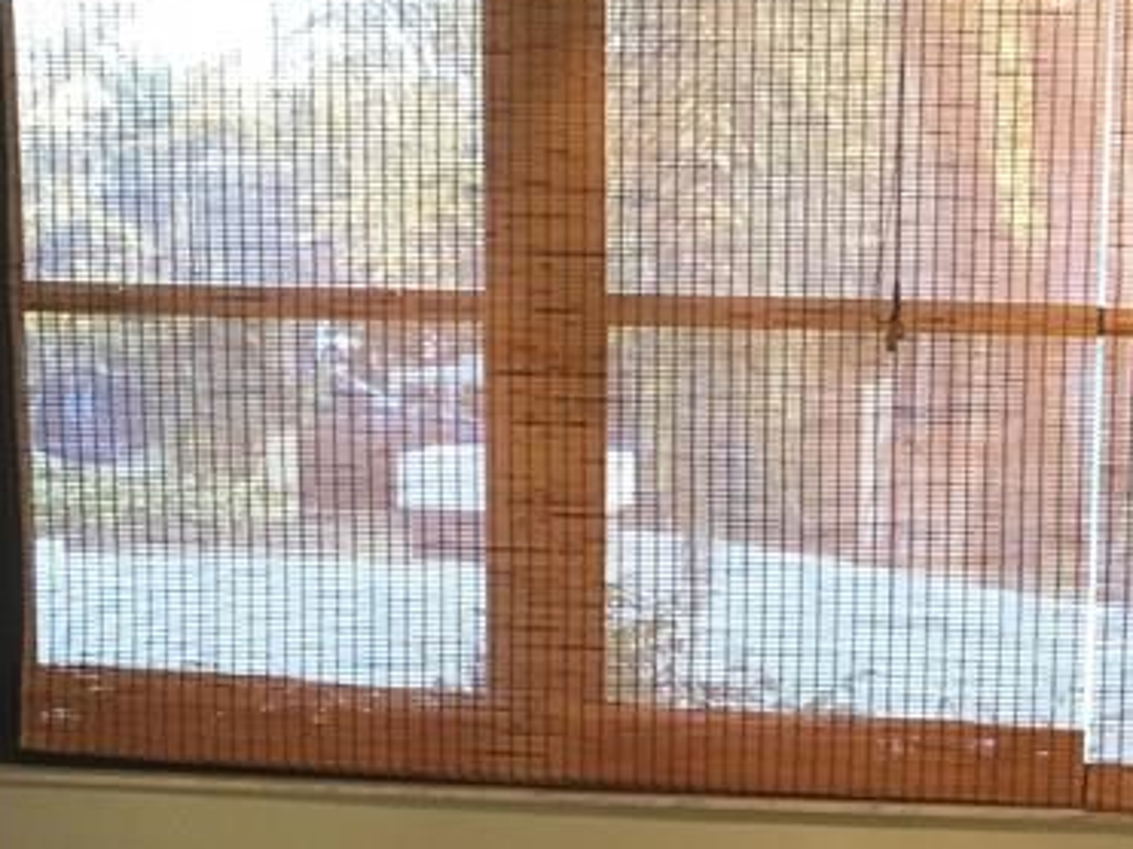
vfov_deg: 18.2
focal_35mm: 80
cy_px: 736
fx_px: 2618
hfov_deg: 24.2
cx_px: 803
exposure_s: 1/17
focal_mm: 4.15
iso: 200
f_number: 2.2
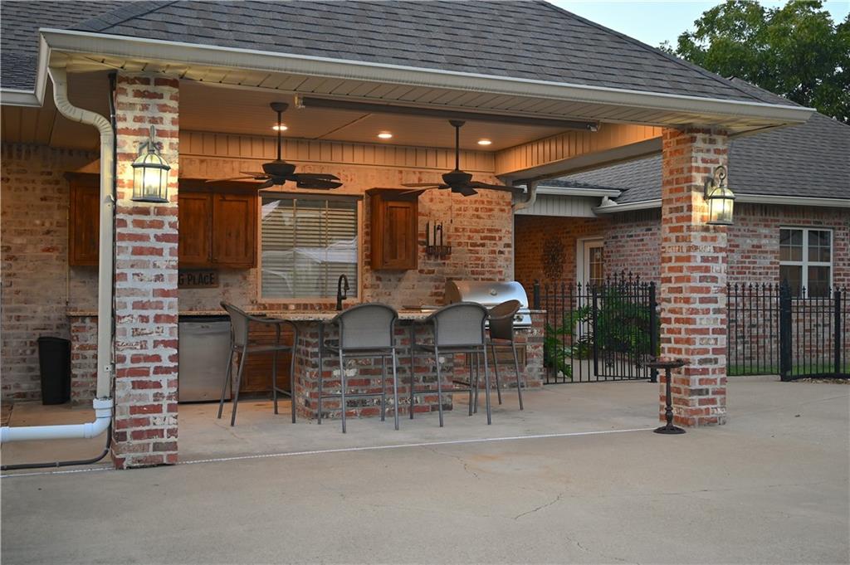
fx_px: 920
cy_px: 282
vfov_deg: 34.2
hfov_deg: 49.6
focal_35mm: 39
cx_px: 425
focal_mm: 39
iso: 800
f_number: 6.3
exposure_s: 1/80
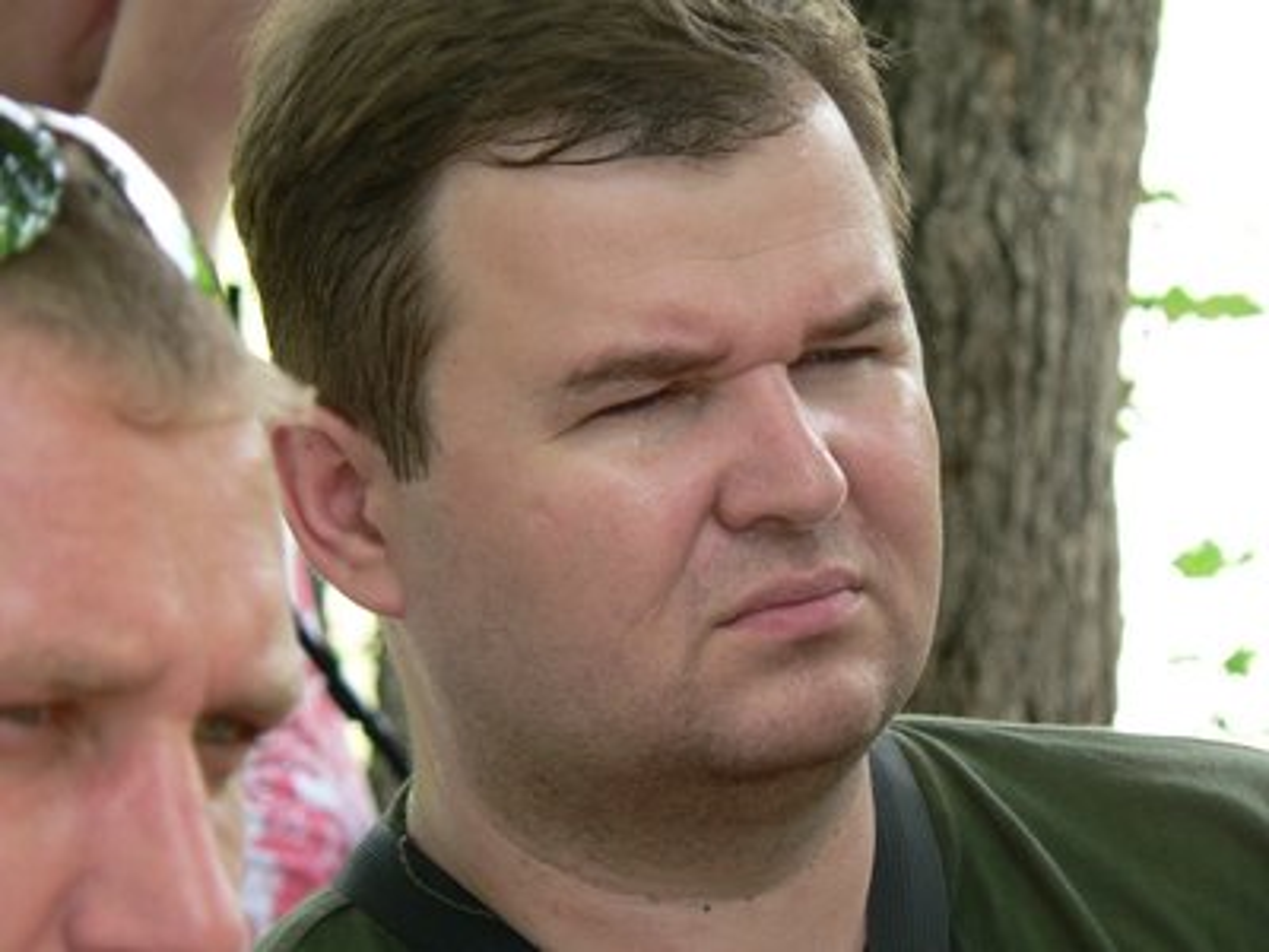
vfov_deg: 5.7
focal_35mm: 260
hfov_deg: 7.6
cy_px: 476
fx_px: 9531
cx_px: 634
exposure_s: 1/100
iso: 80
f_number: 3.3
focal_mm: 43.3
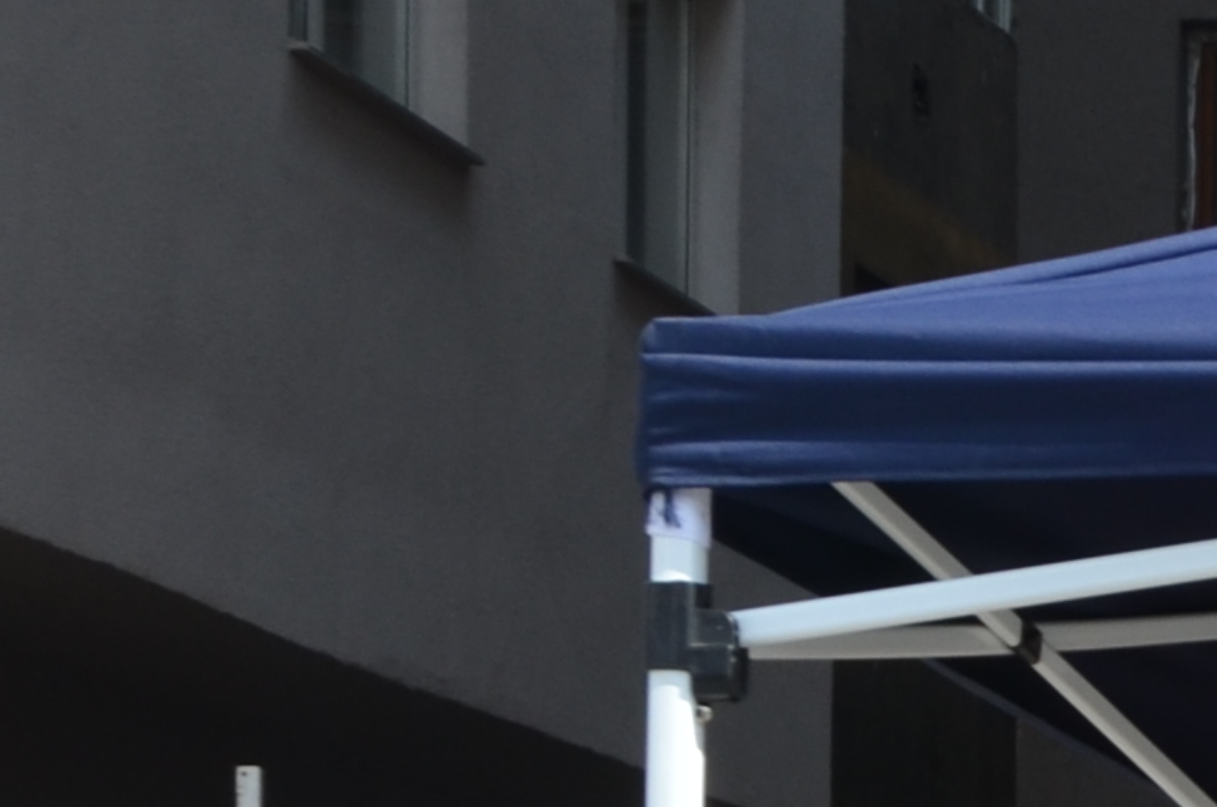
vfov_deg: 6.1
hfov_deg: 8.9
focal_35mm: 216
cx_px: 2602
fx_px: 7288
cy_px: 1786
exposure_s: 1/250
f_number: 8
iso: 140
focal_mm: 24
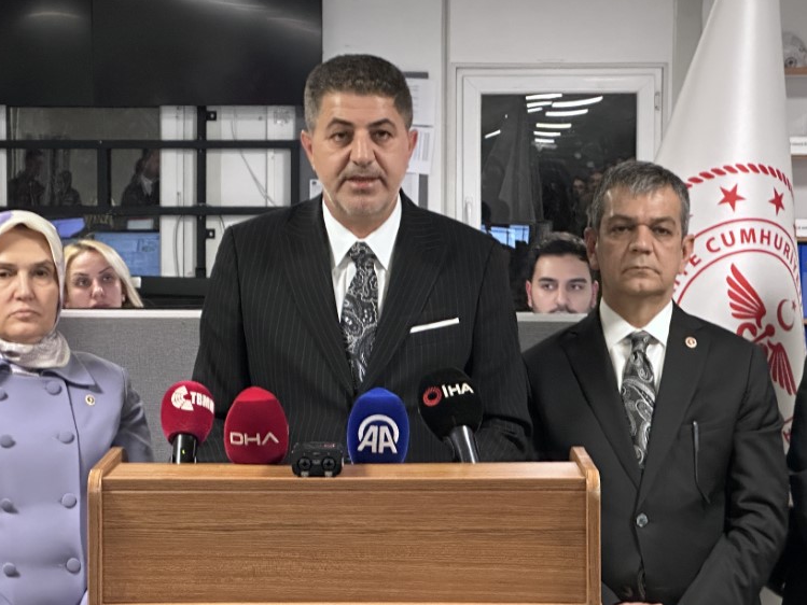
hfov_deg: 20.6
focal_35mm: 95
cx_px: 351
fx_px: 2215
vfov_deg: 15.6
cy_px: 280
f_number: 2.8
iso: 640
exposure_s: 1/34
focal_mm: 9
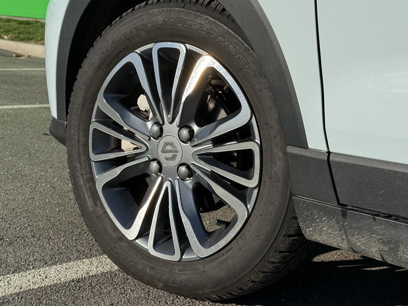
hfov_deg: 30.2
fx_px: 754
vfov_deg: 22.9
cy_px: 110
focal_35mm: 64
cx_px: 175
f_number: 1.78
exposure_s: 1/5848
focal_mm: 6.76
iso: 64
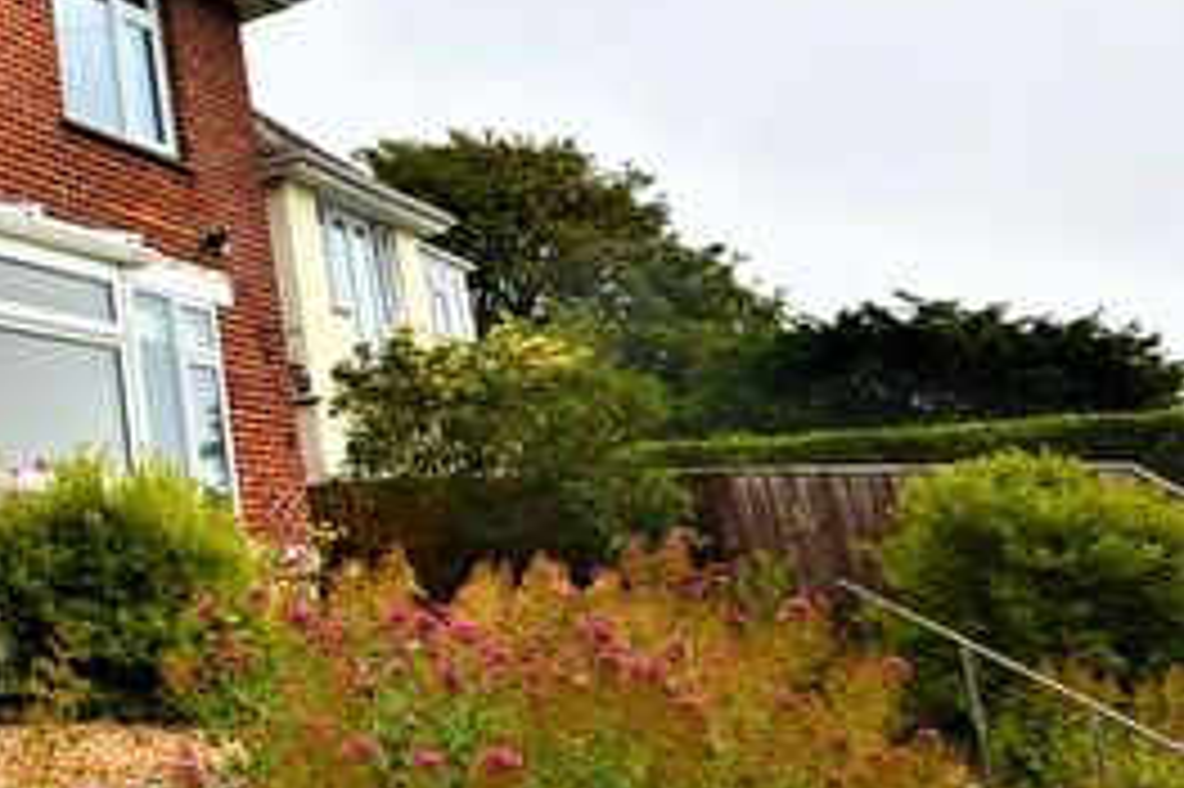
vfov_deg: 33.2
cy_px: 302
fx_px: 1315
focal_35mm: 40
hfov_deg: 33.7
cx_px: -387
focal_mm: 10
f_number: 11
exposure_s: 1/500
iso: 360
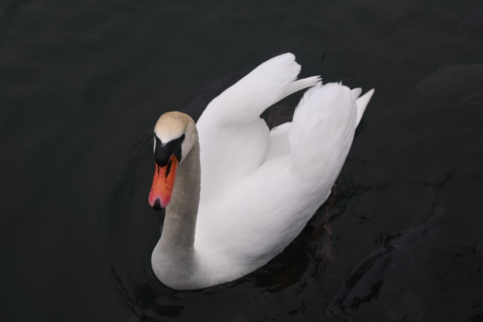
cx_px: 242
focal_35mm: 41
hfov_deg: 47.1
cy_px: 161
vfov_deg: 32.5
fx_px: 553
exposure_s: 1/250
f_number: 5.6
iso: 100
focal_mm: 27.5
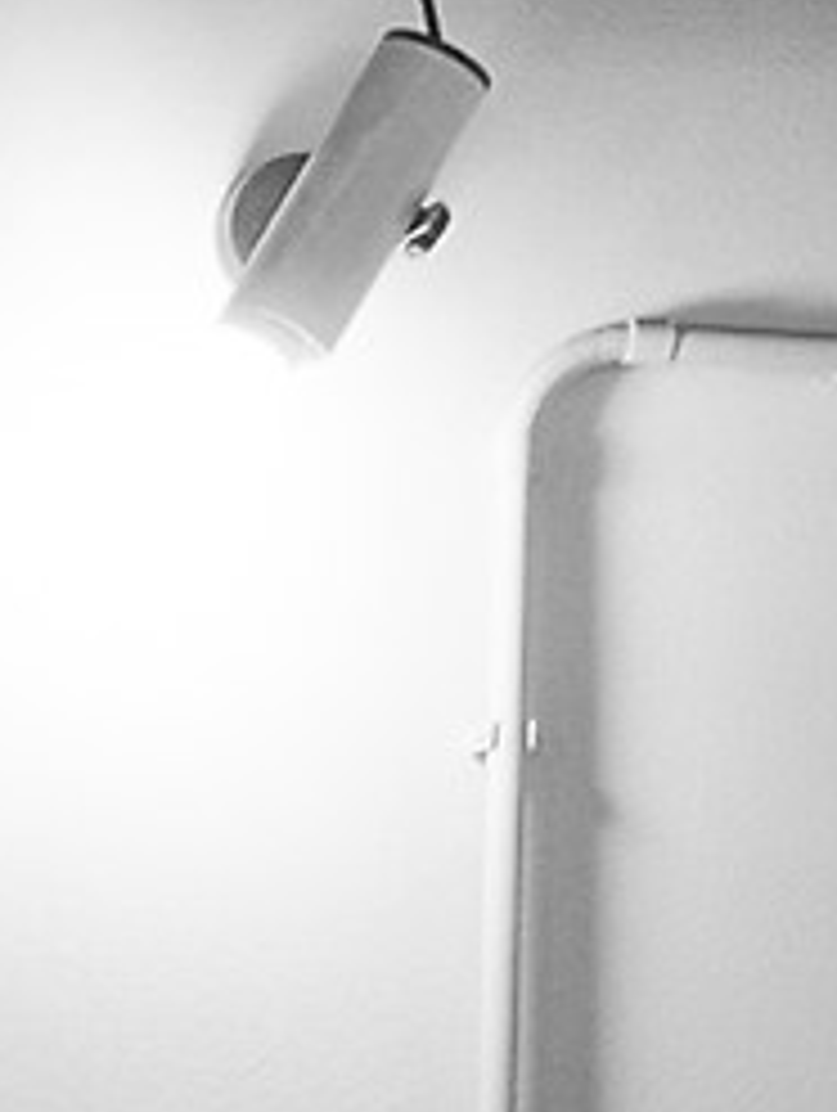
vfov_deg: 6.5
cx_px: -2074
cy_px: 2647
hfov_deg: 4.8
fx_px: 9357
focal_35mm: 291
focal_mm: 15
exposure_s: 1/8
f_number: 7.1
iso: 250
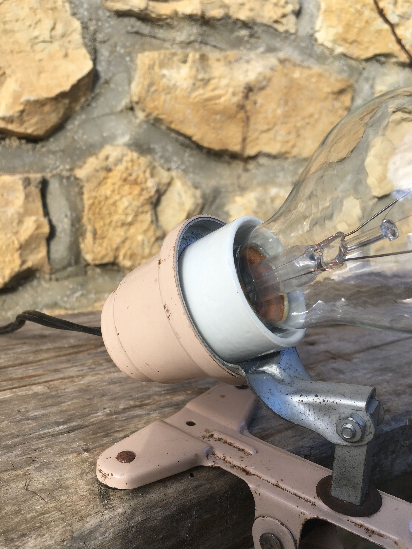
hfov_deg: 44.1
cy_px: 292
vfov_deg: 56.8
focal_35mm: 32
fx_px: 508
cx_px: 193
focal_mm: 4.15
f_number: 2.2
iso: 25
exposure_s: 1/420
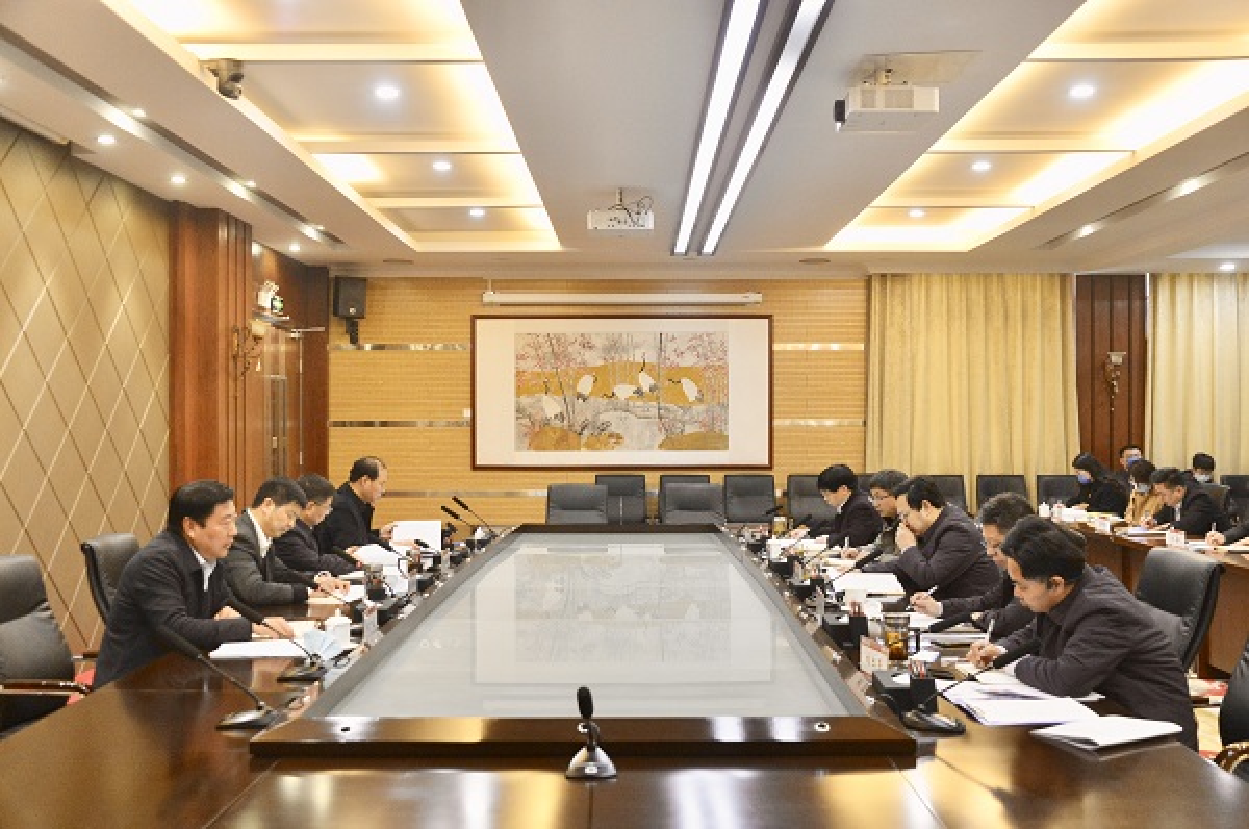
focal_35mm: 35
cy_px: 414
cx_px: 624
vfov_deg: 37.7
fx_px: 1212
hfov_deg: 54.5
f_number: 5
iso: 4000
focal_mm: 35
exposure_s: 1/100
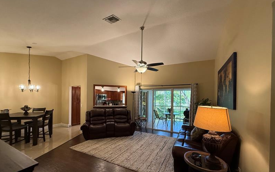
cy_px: 100
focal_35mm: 15
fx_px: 112
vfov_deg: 74.3
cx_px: 138
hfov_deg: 101.4
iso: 250
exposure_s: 1/120
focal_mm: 2.22
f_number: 2.2
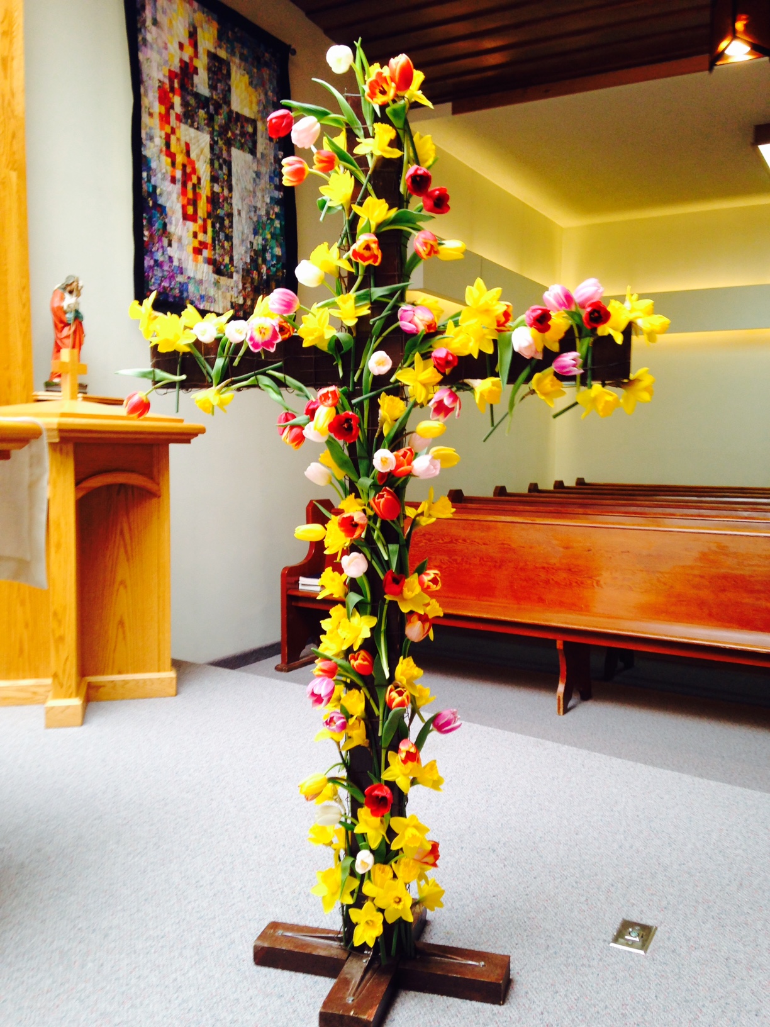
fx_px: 979
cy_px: 514
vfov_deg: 55.4
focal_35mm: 33
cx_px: 385
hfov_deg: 42.9
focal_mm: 4.12
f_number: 2.4
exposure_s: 1/30
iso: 50
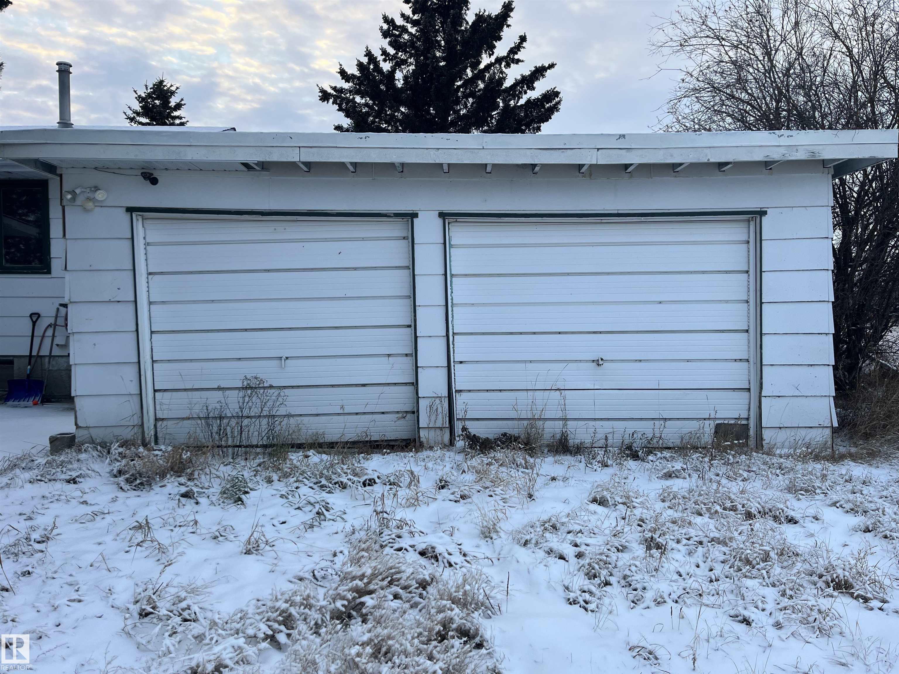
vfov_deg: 53.1
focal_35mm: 26
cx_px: 450
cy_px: 337
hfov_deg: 67.3
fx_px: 675
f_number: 1.6
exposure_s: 1/262
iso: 40
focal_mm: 5.1
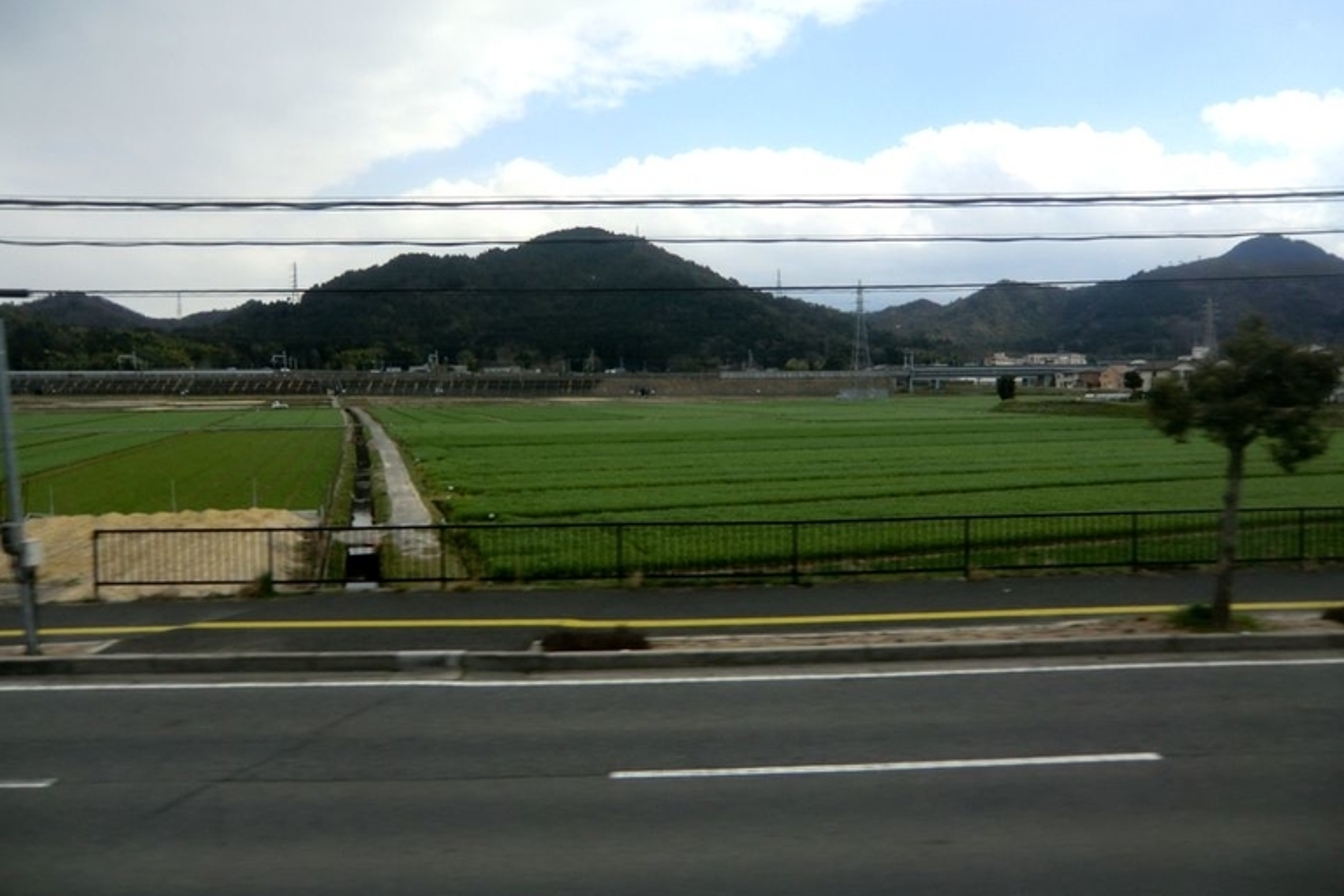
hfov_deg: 69.4
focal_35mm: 26
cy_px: 410
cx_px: 676
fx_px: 971
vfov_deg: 49.5
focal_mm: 4.3
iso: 64
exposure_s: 1/320
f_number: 3.2
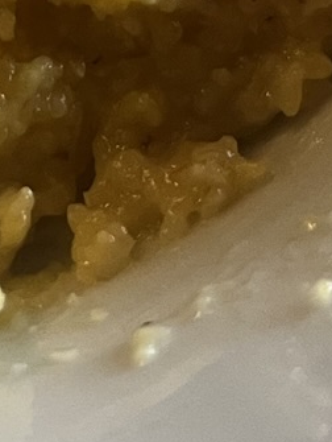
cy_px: -512
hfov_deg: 9.4
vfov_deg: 11.2
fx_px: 1978
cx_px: -138
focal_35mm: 155
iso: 125
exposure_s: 1/81
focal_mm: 5.1
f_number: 1.6
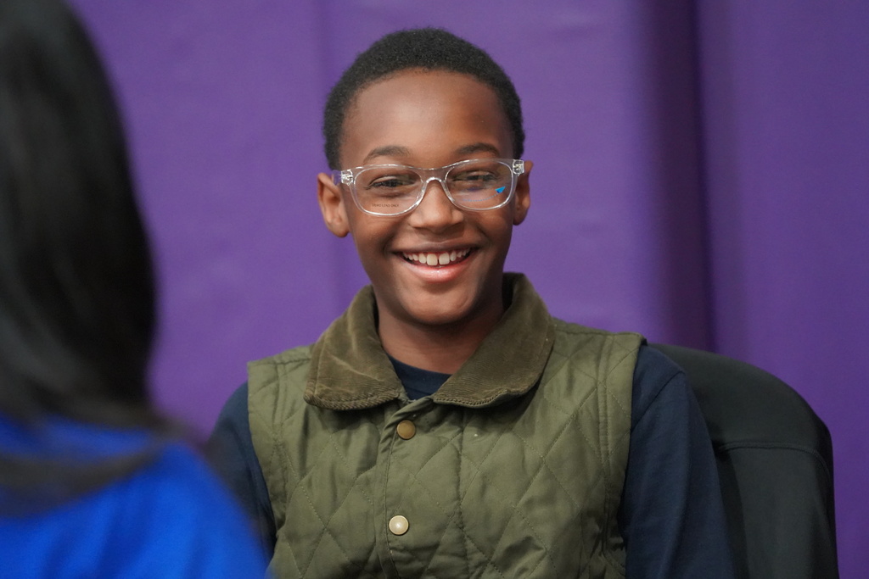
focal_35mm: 198
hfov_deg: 10.4
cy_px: 290
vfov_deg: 6.9
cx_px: 434
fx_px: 4780
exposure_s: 1/200
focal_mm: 198
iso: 10000
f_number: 4
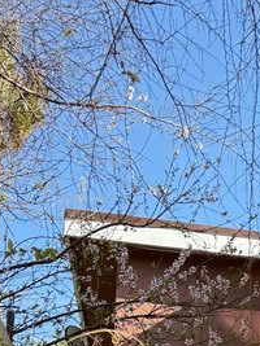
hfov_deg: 15.4
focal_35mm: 92
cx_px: 320
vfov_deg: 18.8
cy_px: 517
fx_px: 922
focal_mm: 6.76
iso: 80
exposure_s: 1/1139
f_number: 1.78
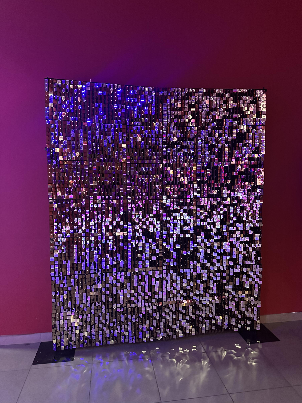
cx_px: 151
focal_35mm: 24
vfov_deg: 71.6
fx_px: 279
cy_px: 202
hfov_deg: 56.8
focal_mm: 6.86
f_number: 1.78
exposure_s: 1/38
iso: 1000
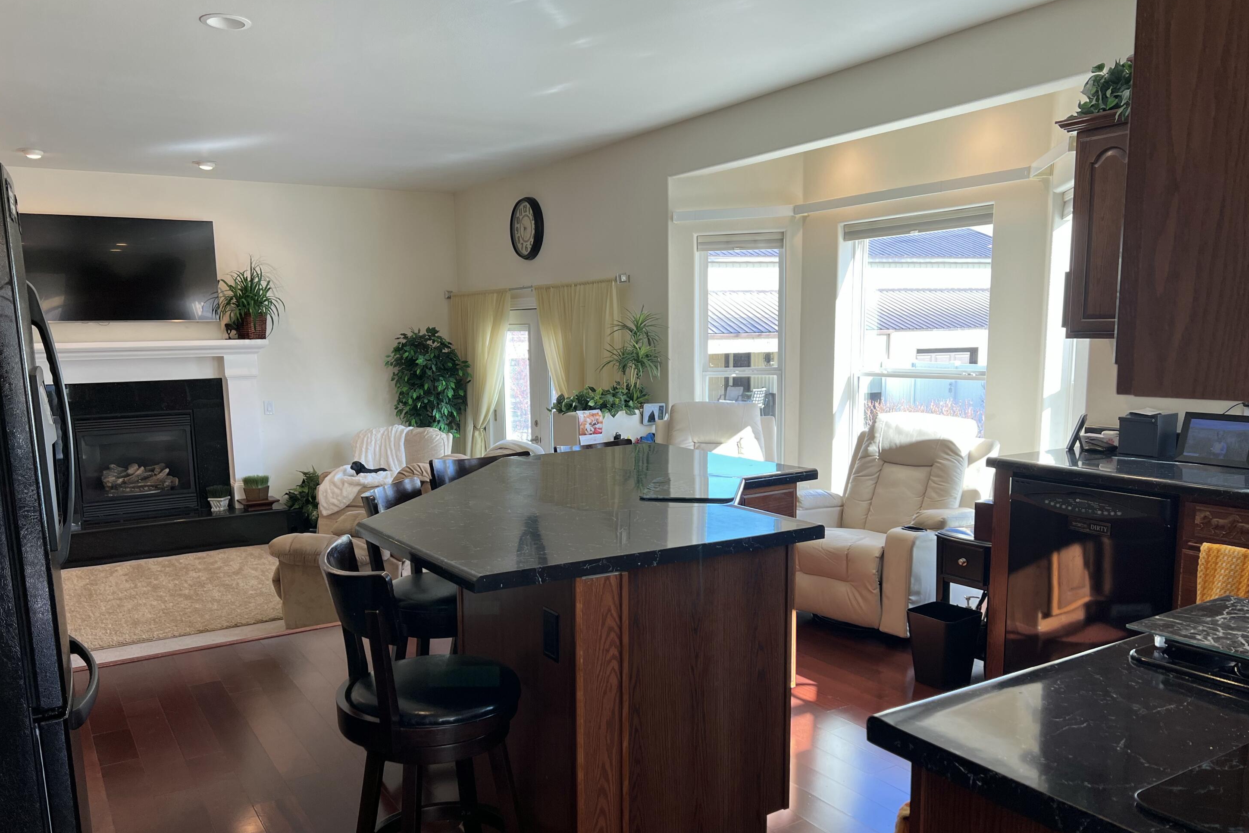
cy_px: 479
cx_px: 611
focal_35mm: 28
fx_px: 971
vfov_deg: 46.3
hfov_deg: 65.5
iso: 40
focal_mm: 5.7
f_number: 1.5
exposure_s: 1/120
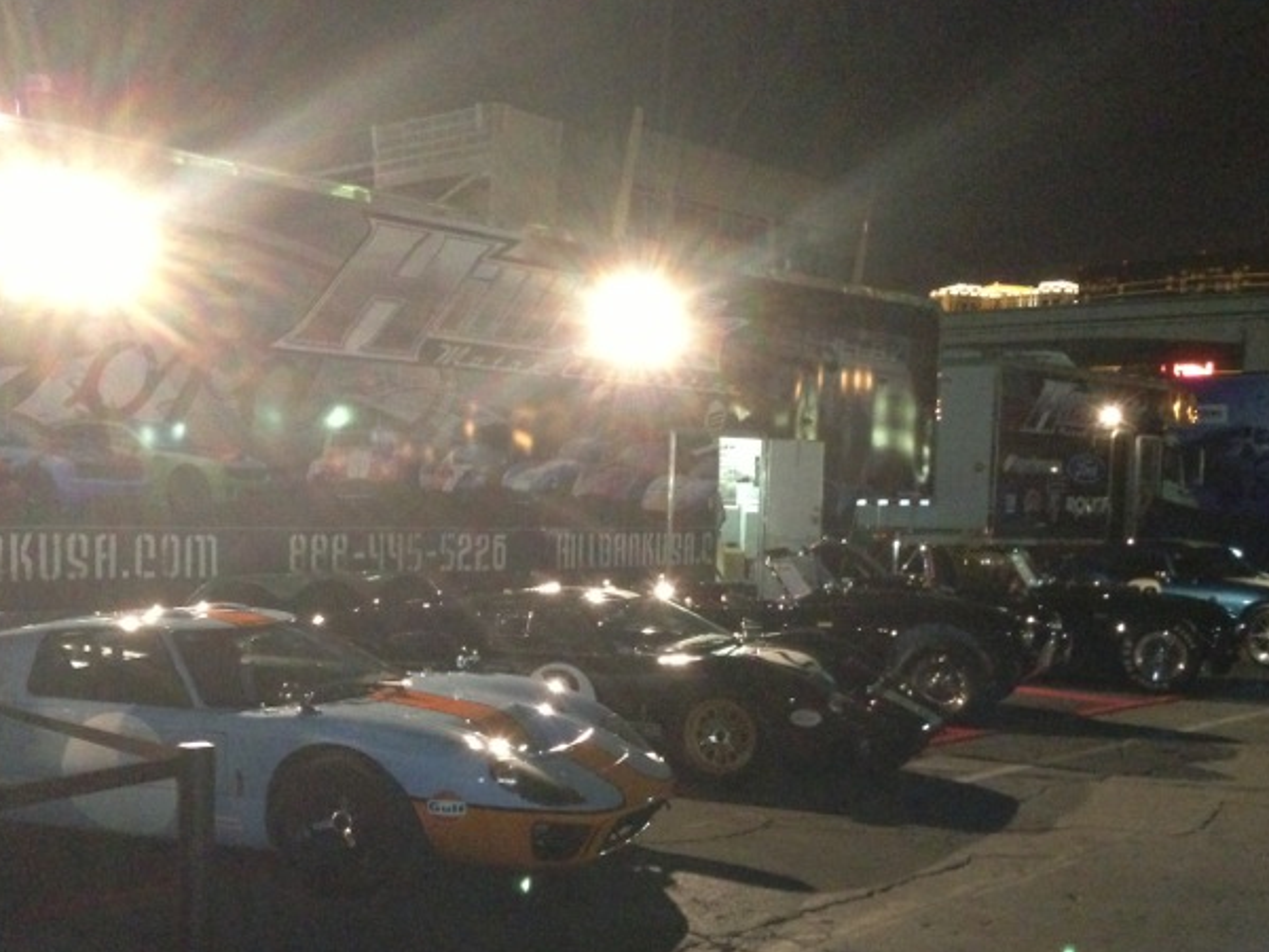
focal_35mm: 44
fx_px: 1613
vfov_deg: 32.6
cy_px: 624
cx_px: 647
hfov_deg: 42.9
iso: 800
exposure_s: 1/16
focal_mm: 4.13
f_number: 2.4
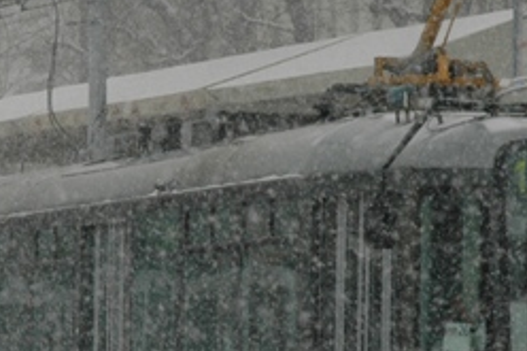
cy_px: 236
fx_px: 5764
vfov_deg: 3.5
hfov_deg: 5.2
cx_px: 261
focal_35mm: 394
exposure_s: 1/160
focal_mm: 70
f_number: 6.3
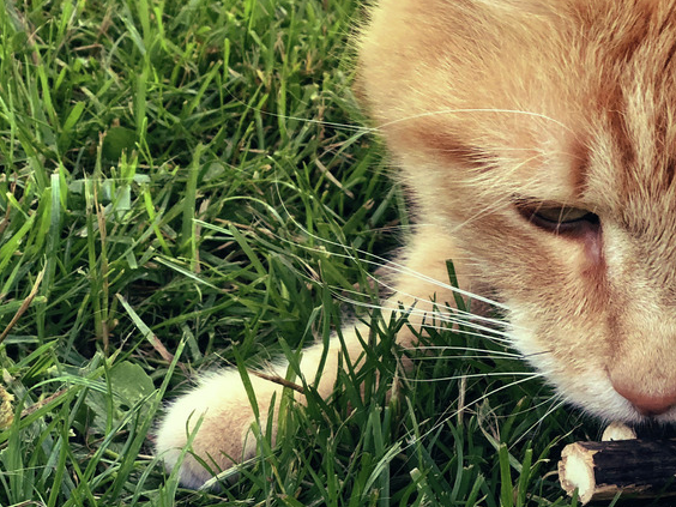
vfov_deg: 12.5
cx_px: 740
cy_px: 320
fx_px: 2304
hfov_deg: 16.2
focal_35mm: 118
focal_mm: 6
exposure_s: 1/60
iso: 25
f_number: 2.4
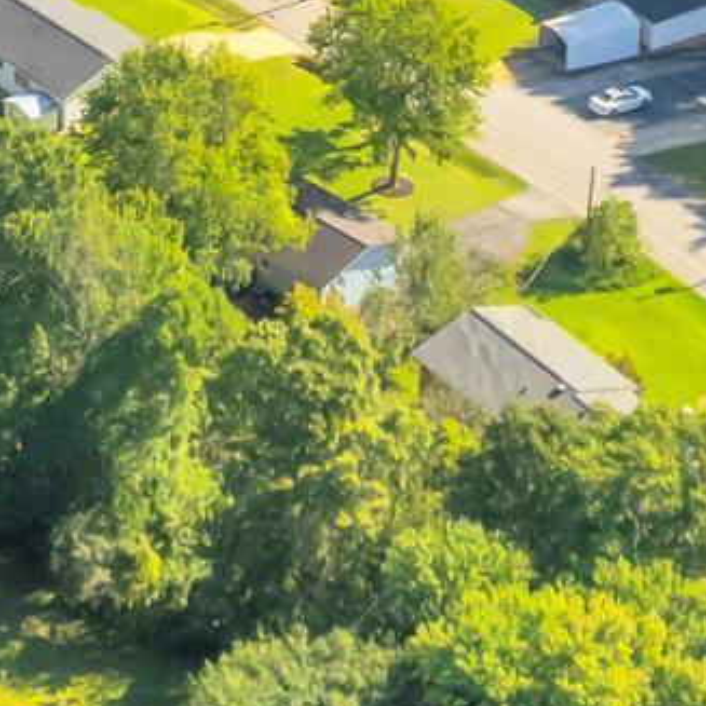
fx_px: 3300
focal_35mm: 143
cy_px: -351
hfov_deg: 12.2
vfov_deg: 11.7
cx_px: 261
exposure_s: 1/160
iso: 100
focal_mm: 8.38
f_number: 2.8
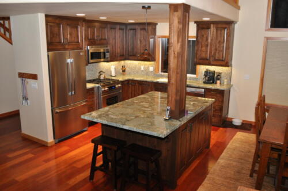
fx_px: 240
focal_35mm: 30
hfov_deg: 62.0
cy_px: 96
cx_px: 144
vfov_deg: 43.5
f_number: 4
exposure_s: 1/60
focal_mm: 20
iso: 800
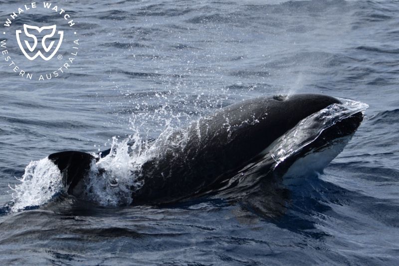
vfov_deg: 12.4
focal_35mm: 110
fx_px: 1219
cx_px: 200
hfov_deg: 18.6
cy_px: 133
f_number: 5
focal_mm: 110
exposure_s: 1/8000
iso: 800
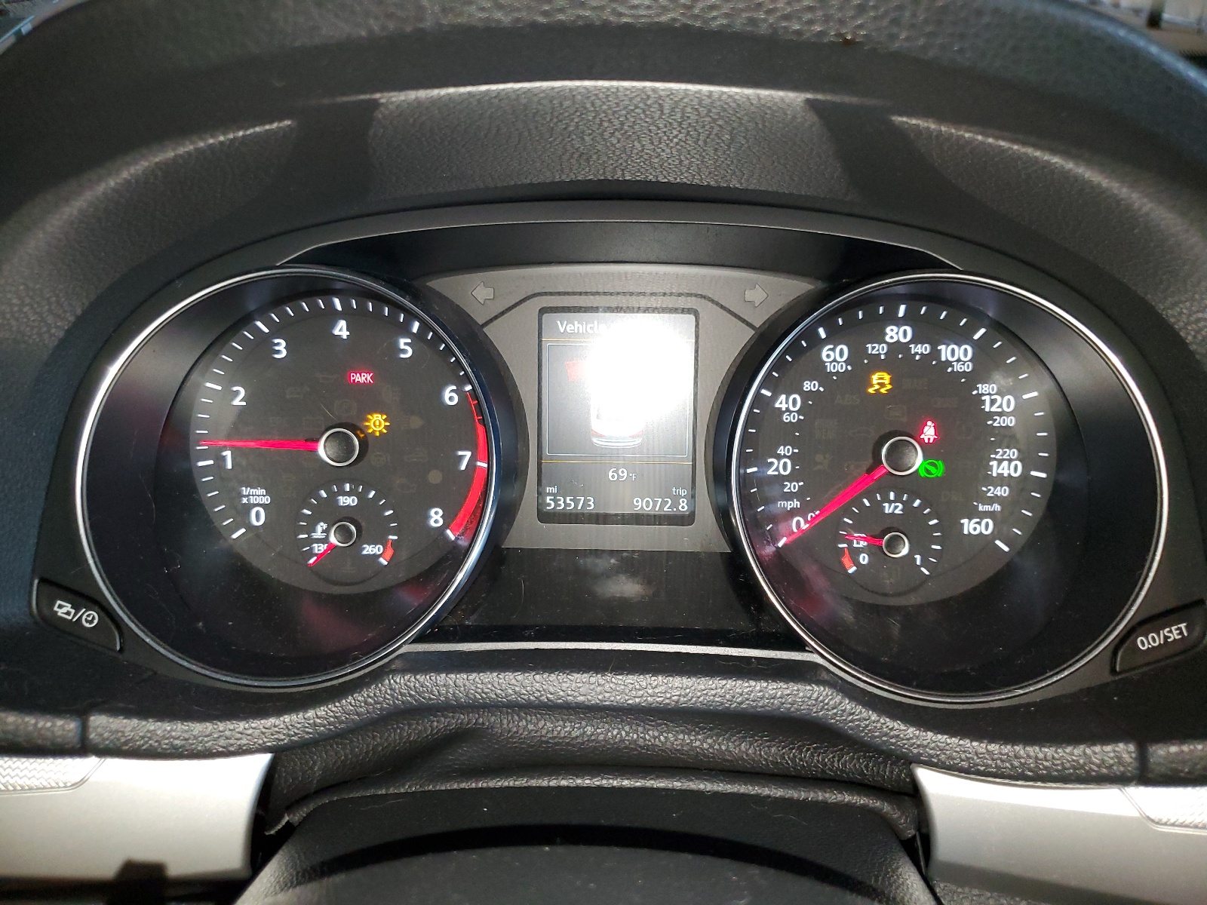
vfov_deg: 53.1
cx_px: 604
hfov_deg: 67.3
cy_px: 452
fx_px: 907
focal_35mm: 26
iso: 206
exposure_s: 1/60.2
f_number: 1.5
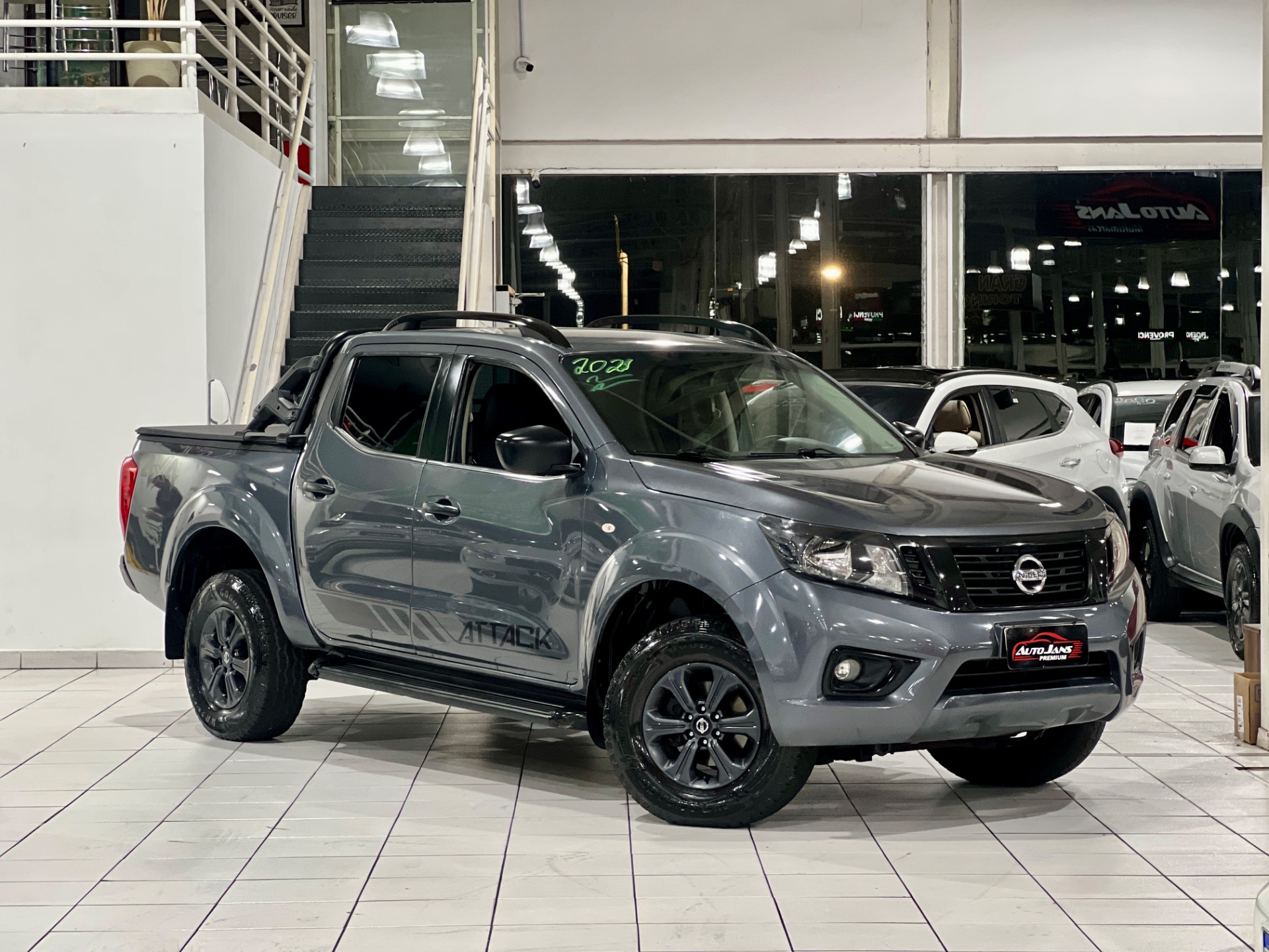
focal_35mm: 77
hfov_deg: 25.3
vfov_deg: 19.1
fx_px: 2823
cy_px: 476
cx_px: 634
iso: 400
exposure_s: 1/30
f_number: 2.8
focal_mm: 9
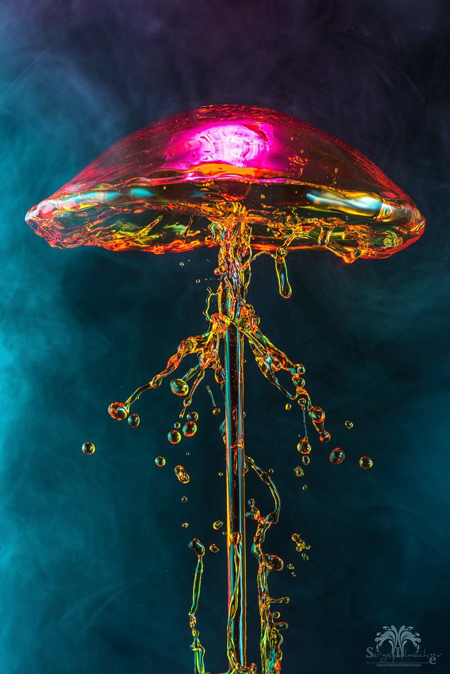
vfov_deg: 19.4
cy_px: 337
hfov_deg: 13.1
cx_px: 225
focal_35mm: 105
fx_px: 1967
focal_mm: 105
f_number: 16
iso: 200
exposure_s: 1/125
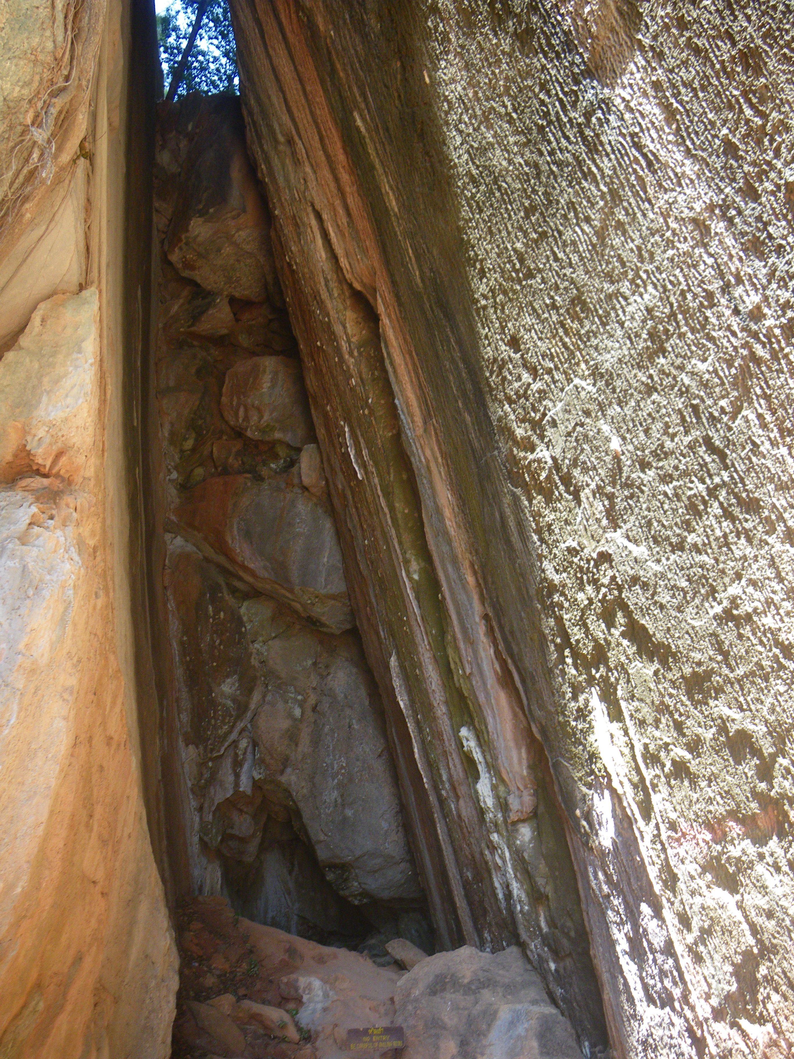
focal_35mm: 28
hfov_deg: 49.7
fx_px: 856
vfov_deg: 63.4
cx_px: 397
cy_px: 530
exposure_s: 1/50
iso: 125
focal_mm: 5
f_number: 3.5
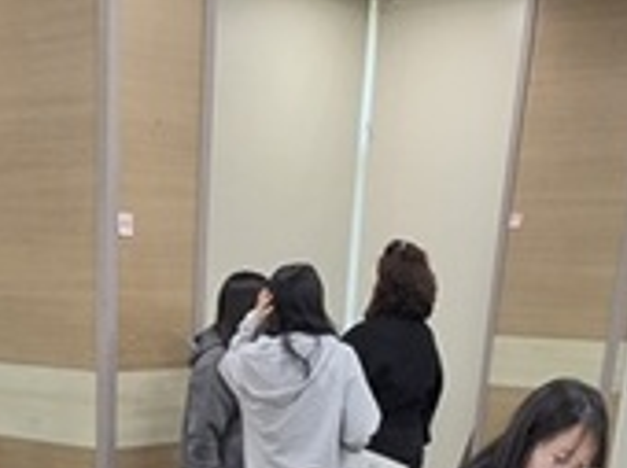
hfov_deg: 27.6
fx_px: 1248
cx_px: 118
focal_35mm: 69
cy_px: 945
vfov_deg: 16.2
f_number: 1.9
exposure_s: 1/120
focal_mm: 2.2
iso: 160
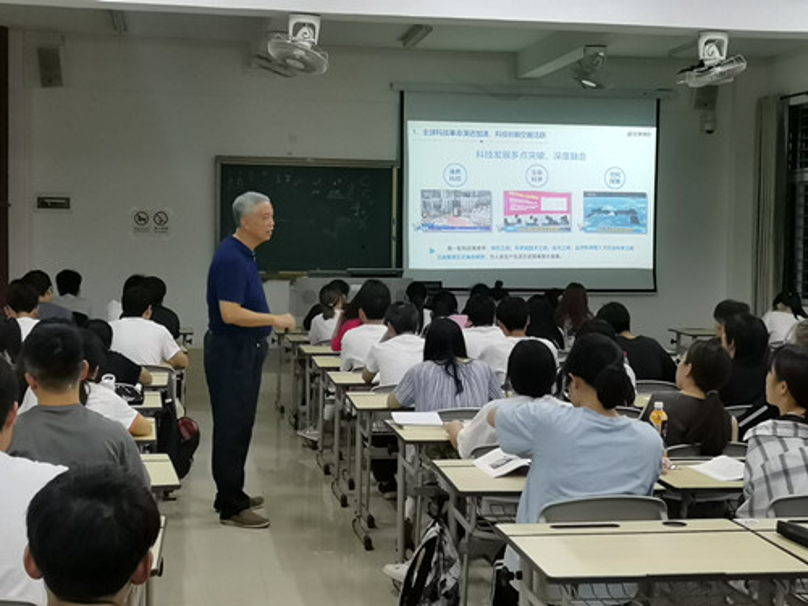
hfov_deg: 33.8
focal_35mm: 57
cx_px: 404
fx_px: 1330
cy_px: 303
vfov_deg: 25.7
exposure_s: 1/100
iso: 400
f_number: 1.8
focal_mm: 4.75
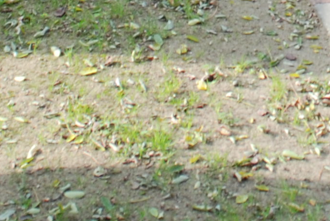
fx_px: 1404
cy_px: -262
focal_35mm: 153
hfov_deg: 13.3
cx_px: 292
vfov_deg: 8.4
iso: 200
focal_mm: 18
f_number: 5.6
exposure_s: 1/125
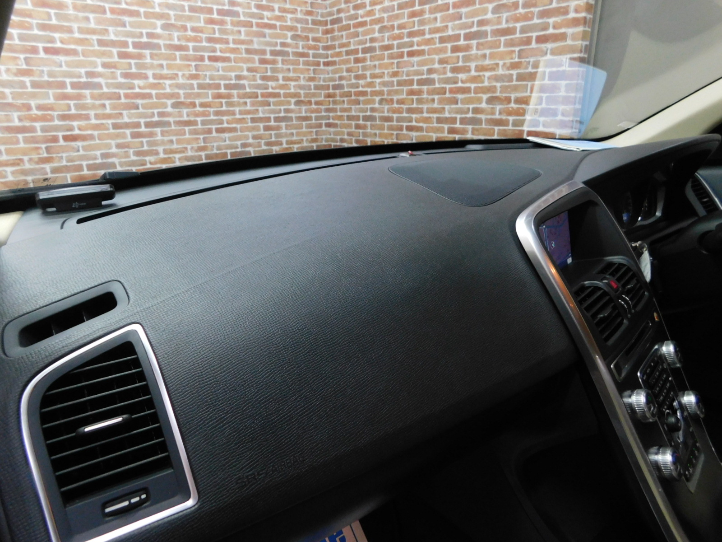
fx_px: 480
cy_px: 271
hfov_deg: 73.9
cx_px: 361
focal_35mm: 23
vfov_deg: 58.9
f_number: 3
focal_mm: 4
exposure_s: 1/30
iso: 400
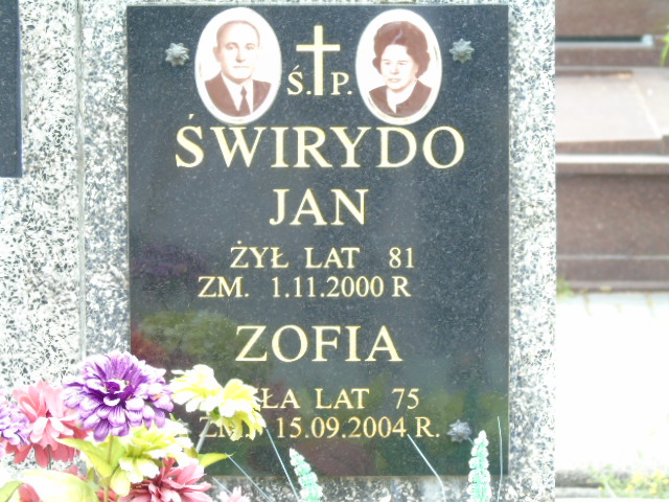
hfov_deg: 10.6
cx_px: 334
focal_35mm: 186
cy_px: 251
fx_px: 3595
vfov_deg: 8.0
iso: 200
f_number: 5
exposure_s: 1/125
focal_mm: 33
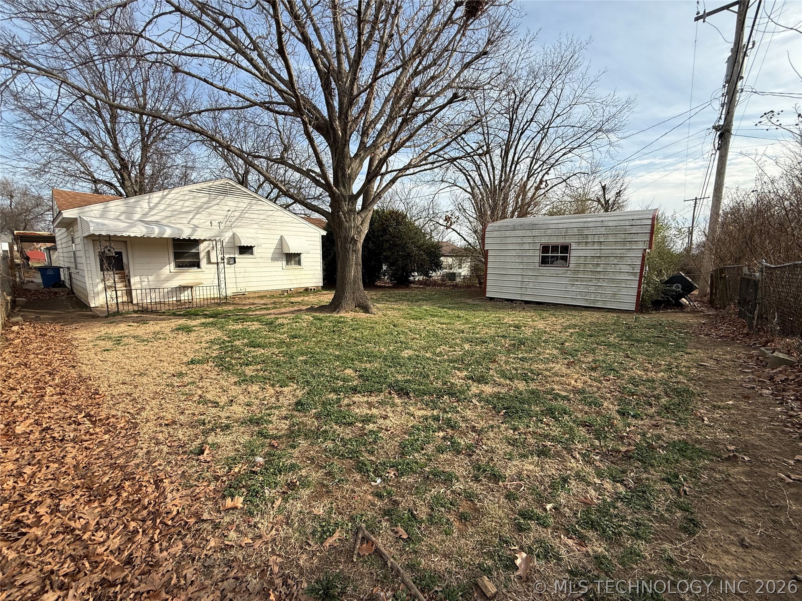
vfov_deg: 85.7
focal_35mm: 14
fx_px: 324
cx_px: 401
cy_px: 300
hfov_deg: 102.1
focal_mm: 2.22
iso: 50
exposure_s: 1/1167
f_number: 2.2
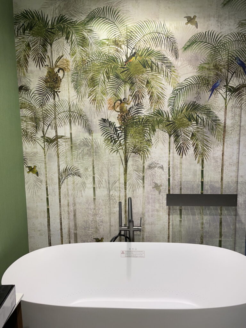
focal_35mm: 26
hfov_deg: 53.1
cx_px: 123
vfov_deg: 67.3
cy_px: 164
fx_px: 246
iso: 50
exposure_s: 1/100
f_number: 1.6
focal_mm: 4.2
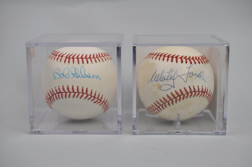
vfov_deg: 22.6
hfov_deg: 33.4
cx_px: 126
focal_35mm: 60
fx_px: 419
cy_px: 84
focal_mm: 40
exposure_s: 1/100
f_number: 5
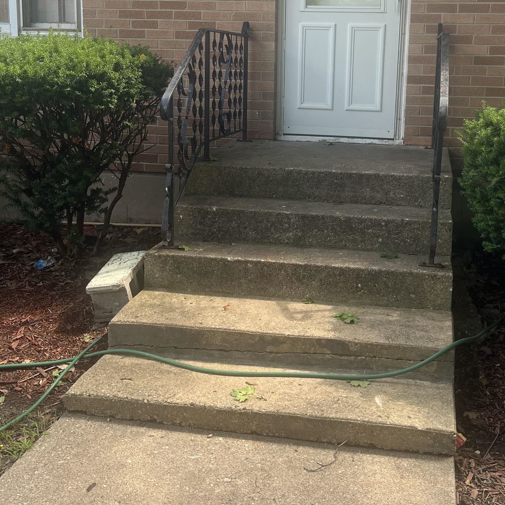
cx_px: 314
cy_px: 171
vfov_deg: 38.0
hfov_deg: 38.1
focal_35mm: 44
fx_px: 726
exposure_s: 1/541
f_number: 1.5
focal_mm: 5.7
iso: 50
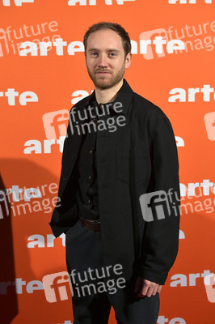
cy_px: 162
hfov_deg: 28.0
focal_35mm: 48
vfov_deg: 41.1
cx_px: 108
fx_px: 431
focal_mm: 48
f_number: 5.6
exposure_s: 1/160
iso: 2000
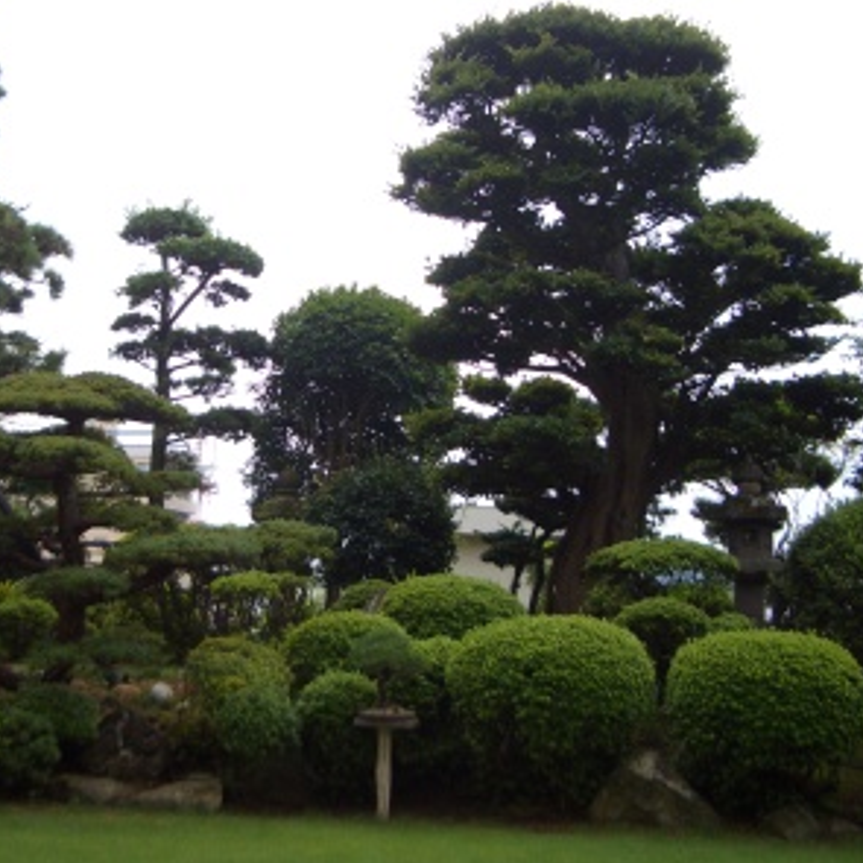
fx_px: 1185
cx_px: 316
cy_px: 436
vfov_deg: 40.0
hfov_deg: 39.7
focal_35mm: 42
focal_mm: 5.8
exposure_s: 1/100
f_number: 2.6
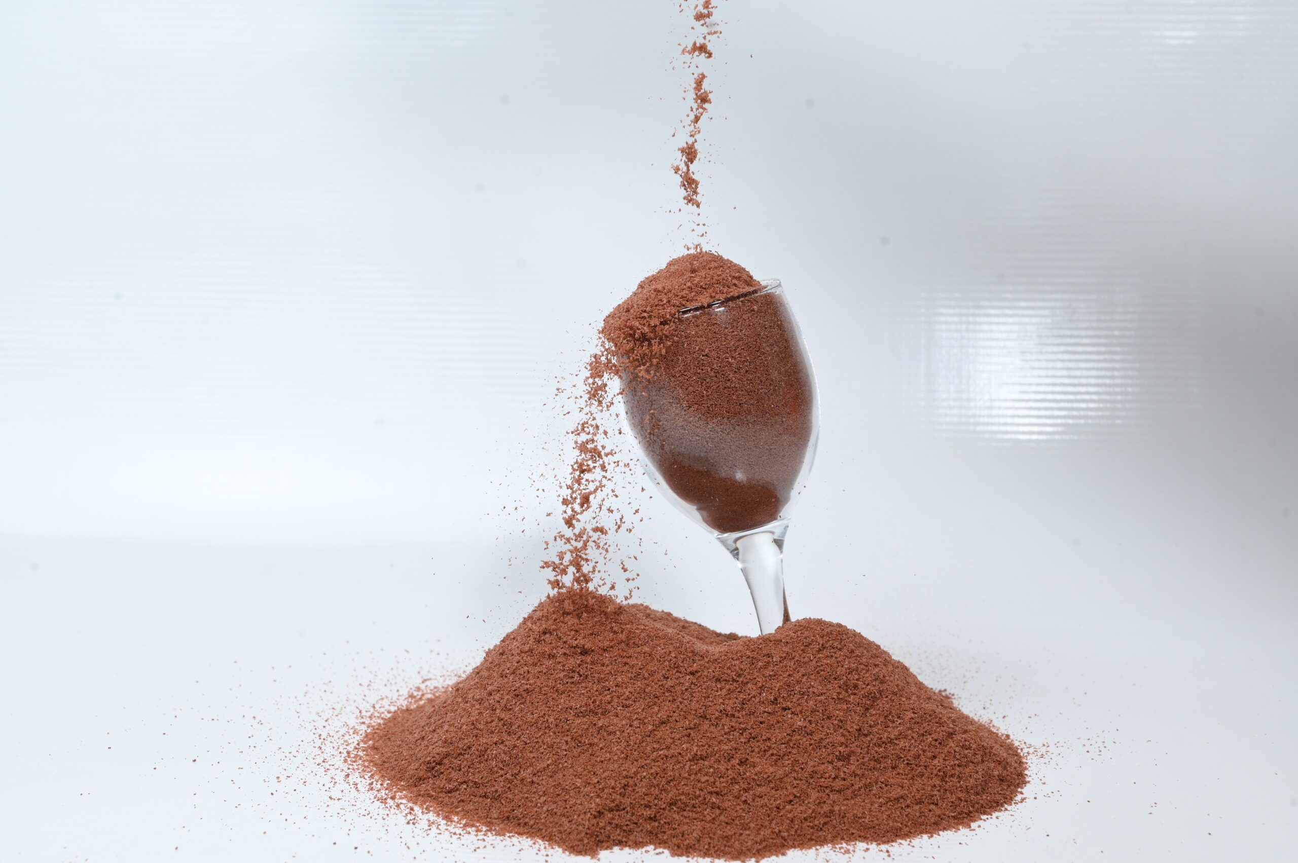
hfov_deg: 36.9
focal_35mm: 54
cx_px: 649
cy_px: 432
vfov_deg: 25.0
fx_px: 1946
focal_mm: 54
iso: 200
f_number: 10
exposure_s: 1/125
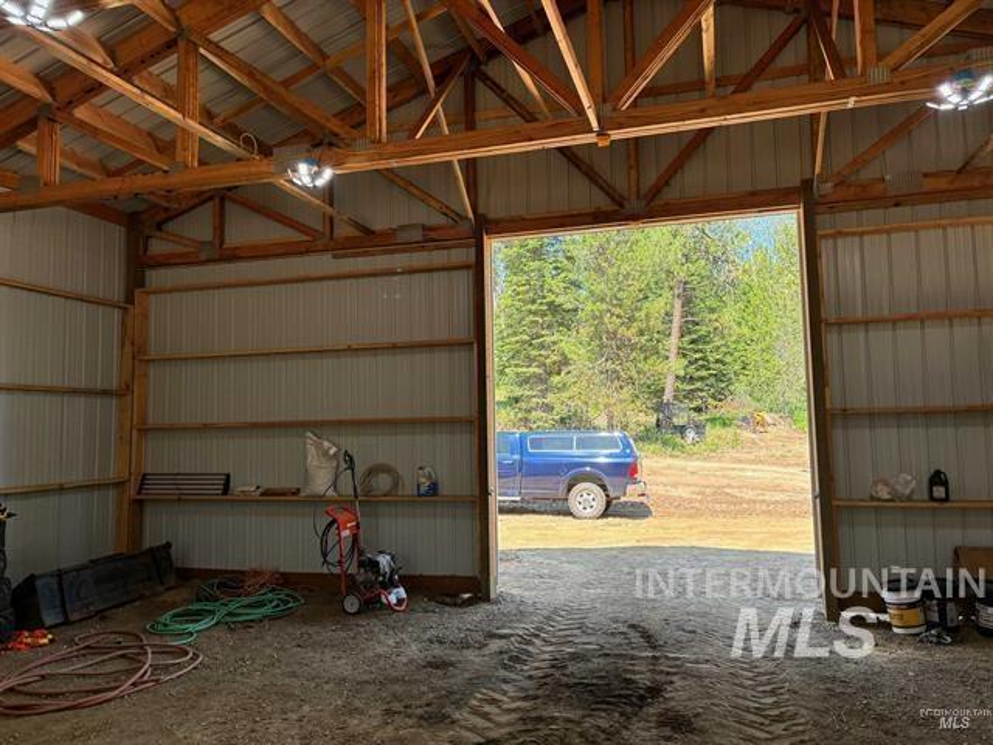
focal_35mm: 26
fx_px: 746
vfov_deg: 53.1
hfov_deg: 67.3
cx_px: 496
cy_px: 372
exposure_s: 1/321
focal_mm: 5.96
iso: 50
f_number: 1.6
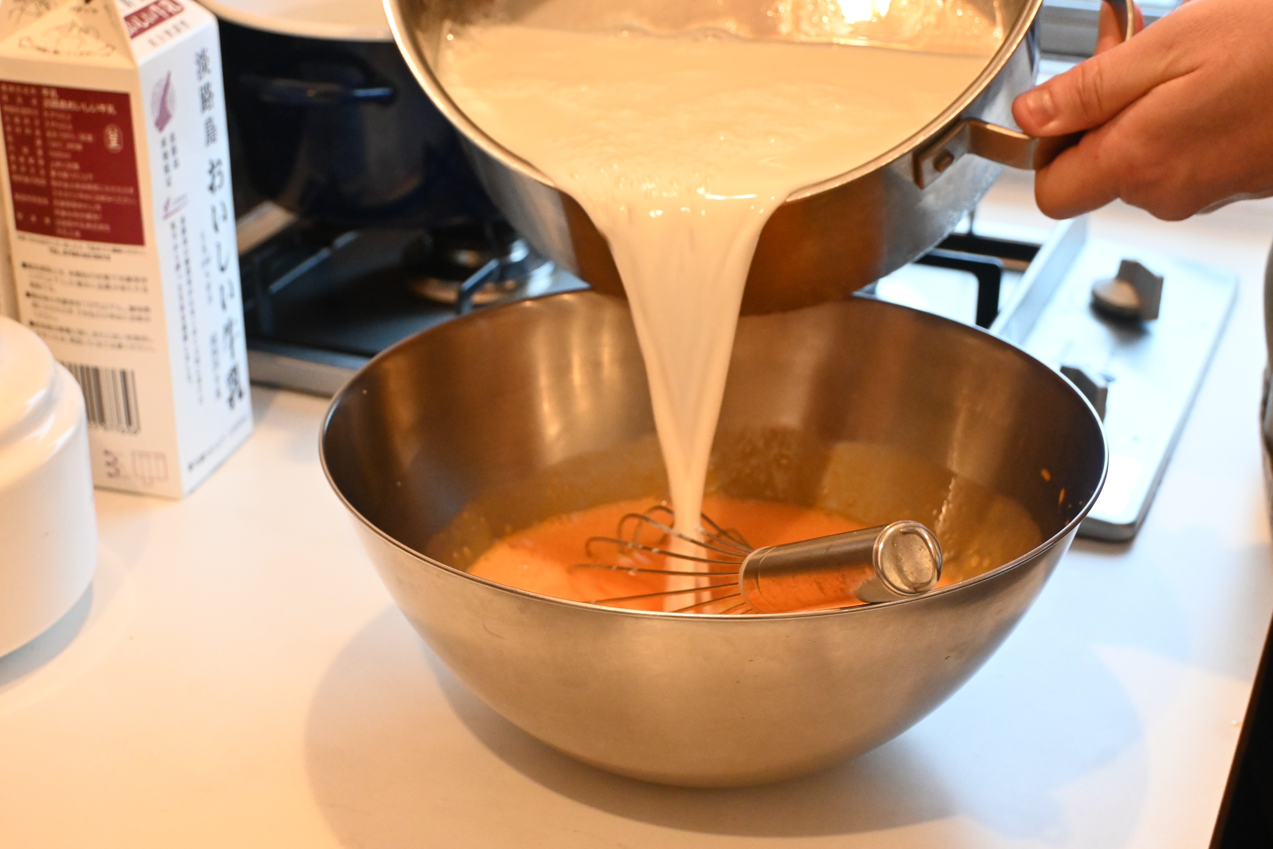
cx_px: 636
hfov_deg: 35.1
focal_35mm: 57
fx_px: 2015
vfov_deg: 23.8
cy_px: 424
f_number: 5.6
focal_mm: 38
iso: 4500
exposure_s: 1/60
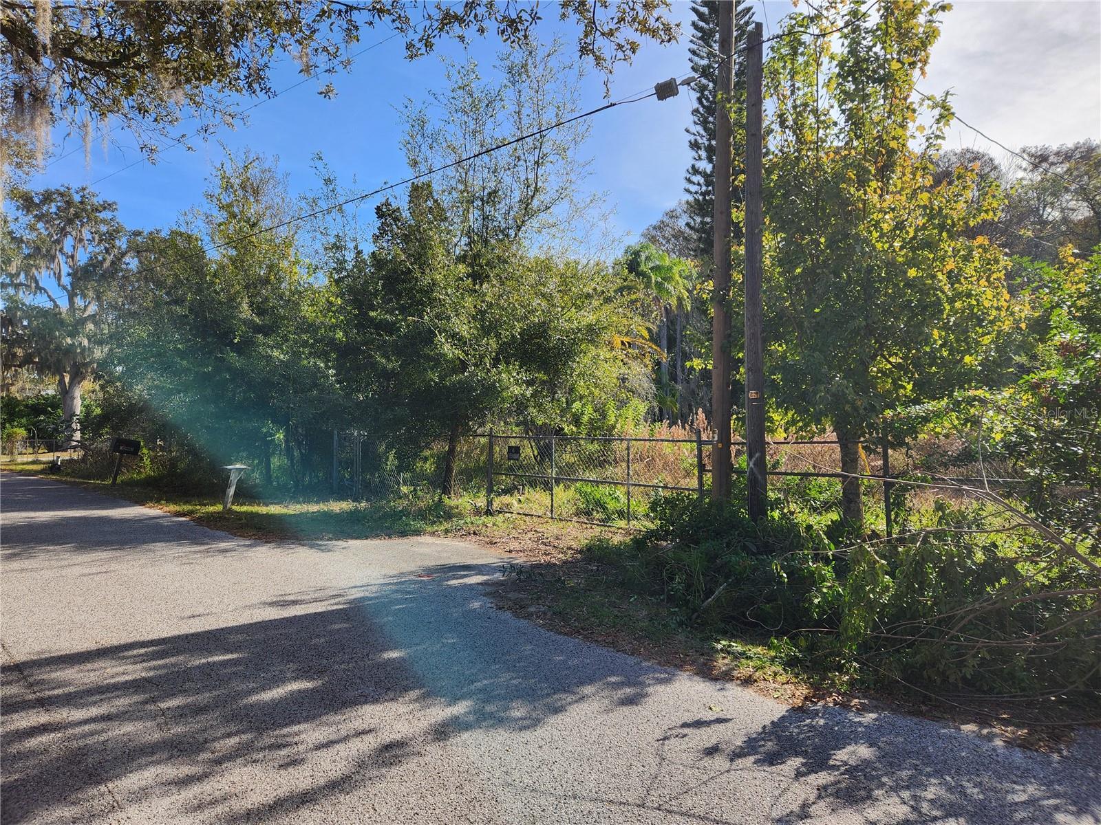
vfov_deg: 58.9
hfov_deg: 73.9
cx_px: 550
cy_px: 412
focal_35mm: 23
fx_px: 732
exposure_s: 1/1061
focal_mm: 5.4
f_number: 1.8
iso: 20
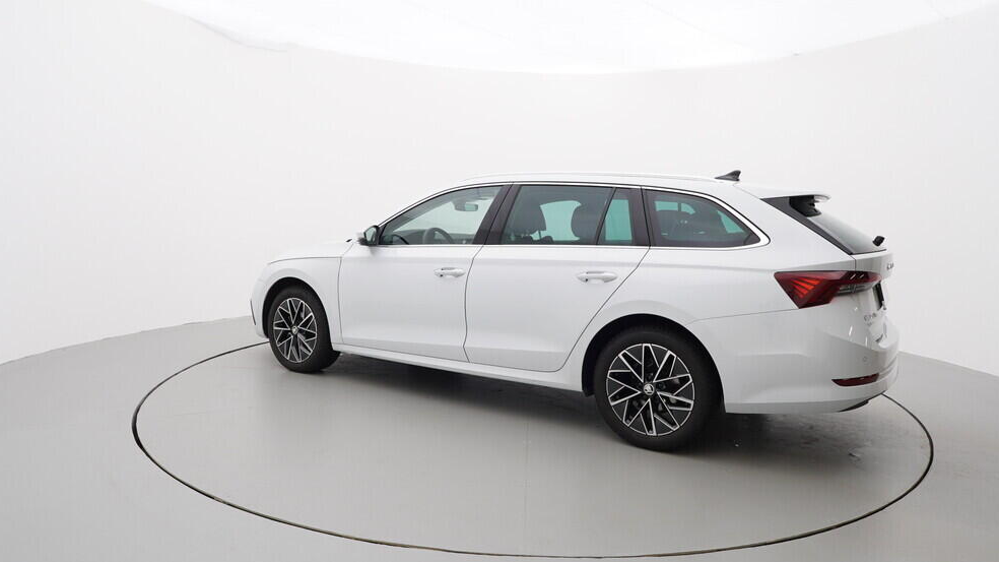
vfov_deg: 46.7
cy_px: 266
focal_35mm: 25
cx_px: 515
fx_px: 650
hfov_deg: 75.1
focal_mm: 15
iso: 200
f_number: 5.6
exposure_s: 1/80
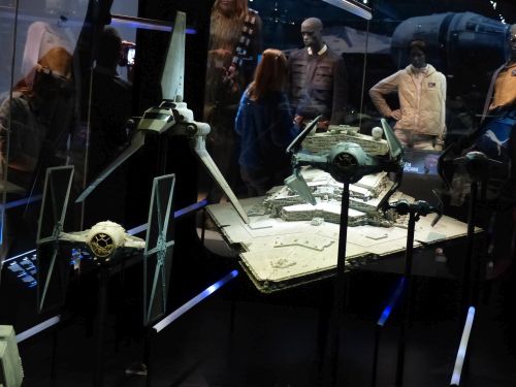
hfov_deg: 18.0
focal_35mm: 109
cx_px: 258
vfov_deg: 13.6
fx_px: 1625
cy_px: 194
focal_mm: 19.6
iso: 800
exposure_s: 1/25
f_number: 2.8
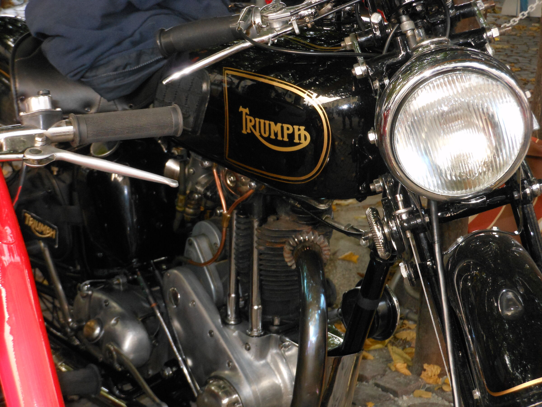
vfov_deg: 17.0
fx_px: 1362
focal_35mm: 87
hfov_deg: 22.5
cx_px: 271
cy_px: 204
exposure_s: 1/60
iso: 320
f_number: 5.3
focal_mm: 15.6
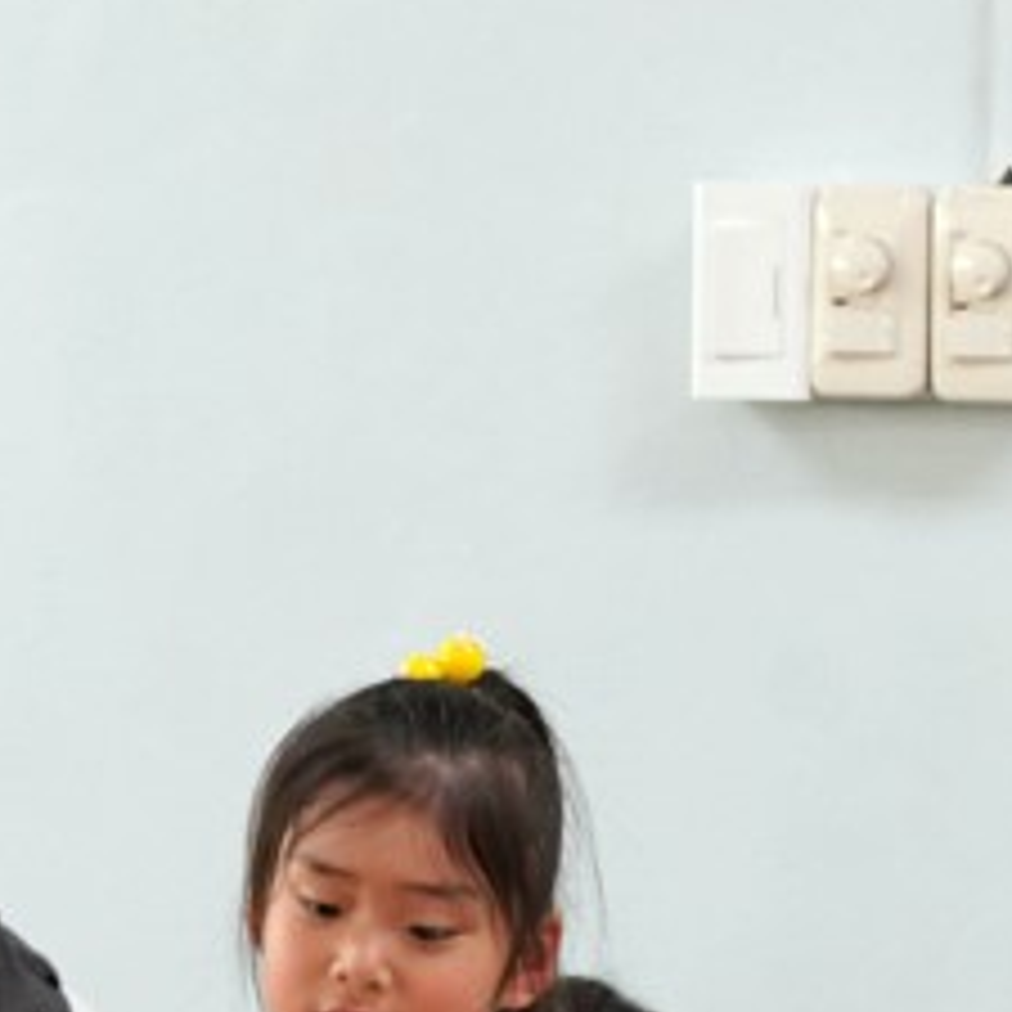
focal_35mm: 611
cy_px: 814
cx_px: -31
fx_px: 20209
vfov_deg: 2.9
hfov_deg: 2.9
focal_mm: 180
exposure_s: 1/200
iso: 2000
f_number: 4
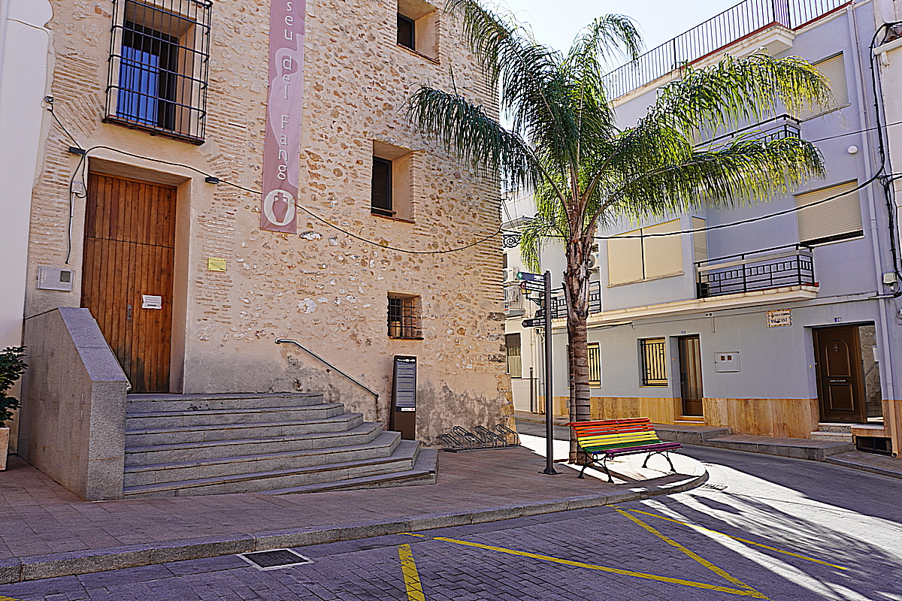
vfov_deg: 53.1
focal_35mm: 24
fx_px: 601
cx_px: 451
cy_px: 300
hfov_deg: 73.7
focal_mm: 16
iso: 100
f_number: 5
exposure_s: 1/320
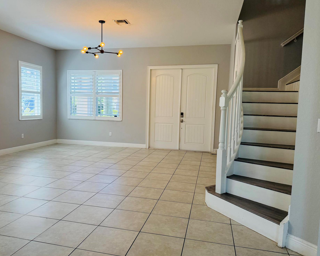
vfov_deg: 54.9
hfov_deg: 66.0
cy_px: 127
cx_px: 150
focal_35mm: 26
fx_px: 246
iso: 200
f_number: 1.78
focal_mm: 6.76
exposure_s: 1/225
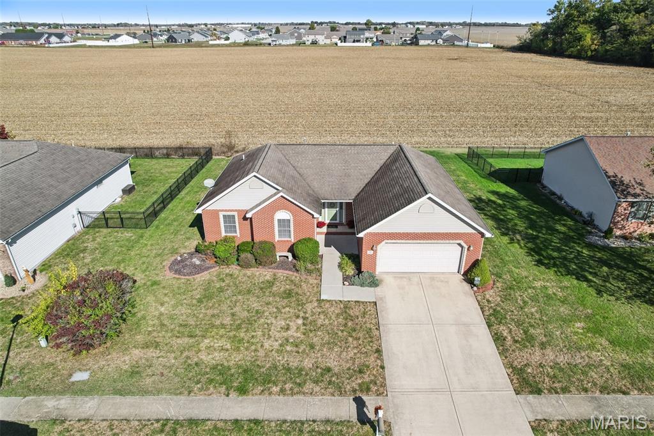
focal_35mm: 22
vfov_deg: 57.2
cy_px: 218
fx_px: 400
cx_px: 327
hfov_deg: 78.6
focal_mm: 8.4
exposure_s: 1/1500
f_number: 2.8
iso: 120
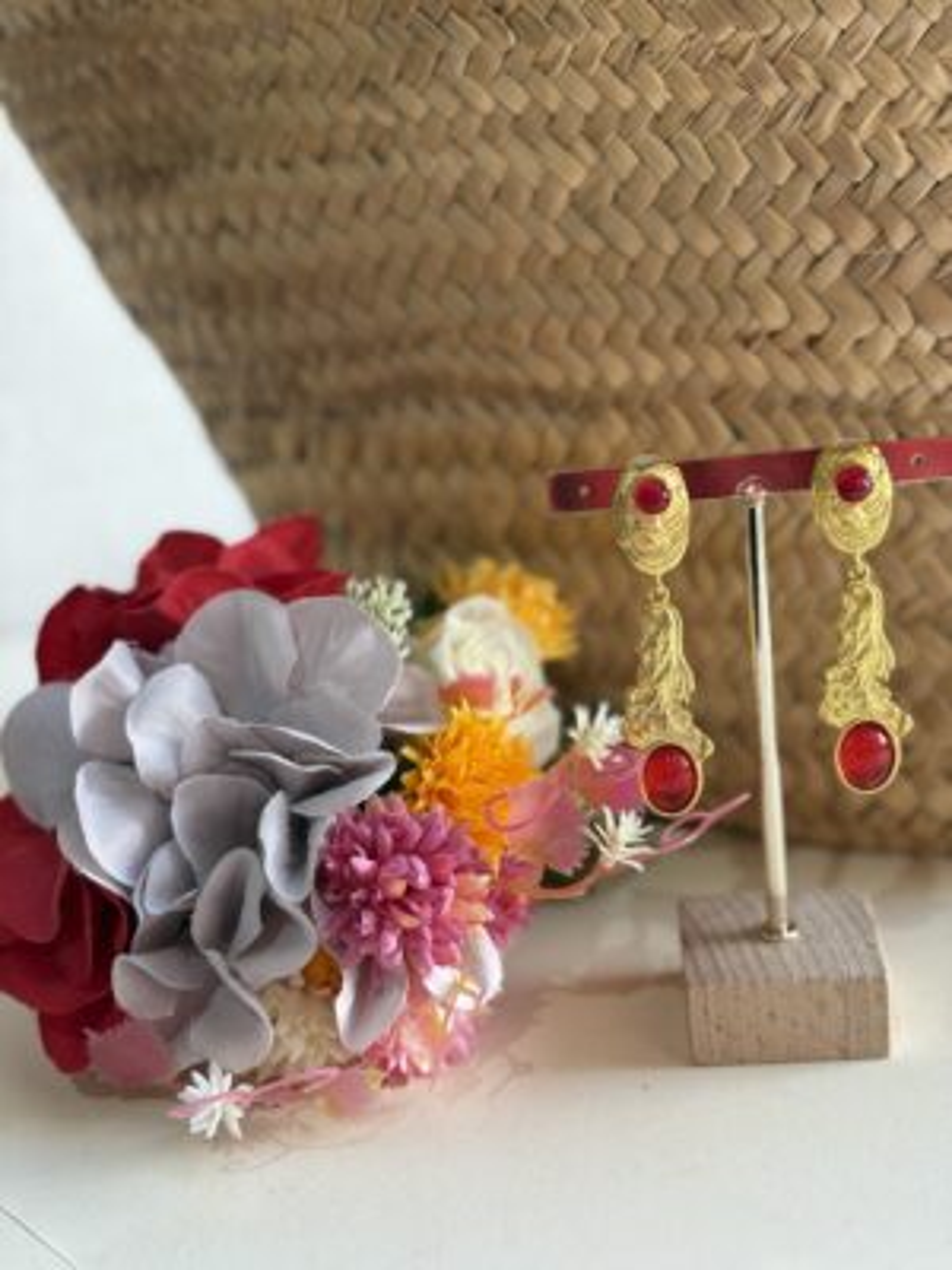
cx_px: 476
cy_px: 635
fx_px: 1907
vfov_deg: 36.8
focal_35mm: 52
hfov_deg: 28.0
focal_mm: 5.96
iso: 50
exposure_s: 1/50
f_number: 1.6
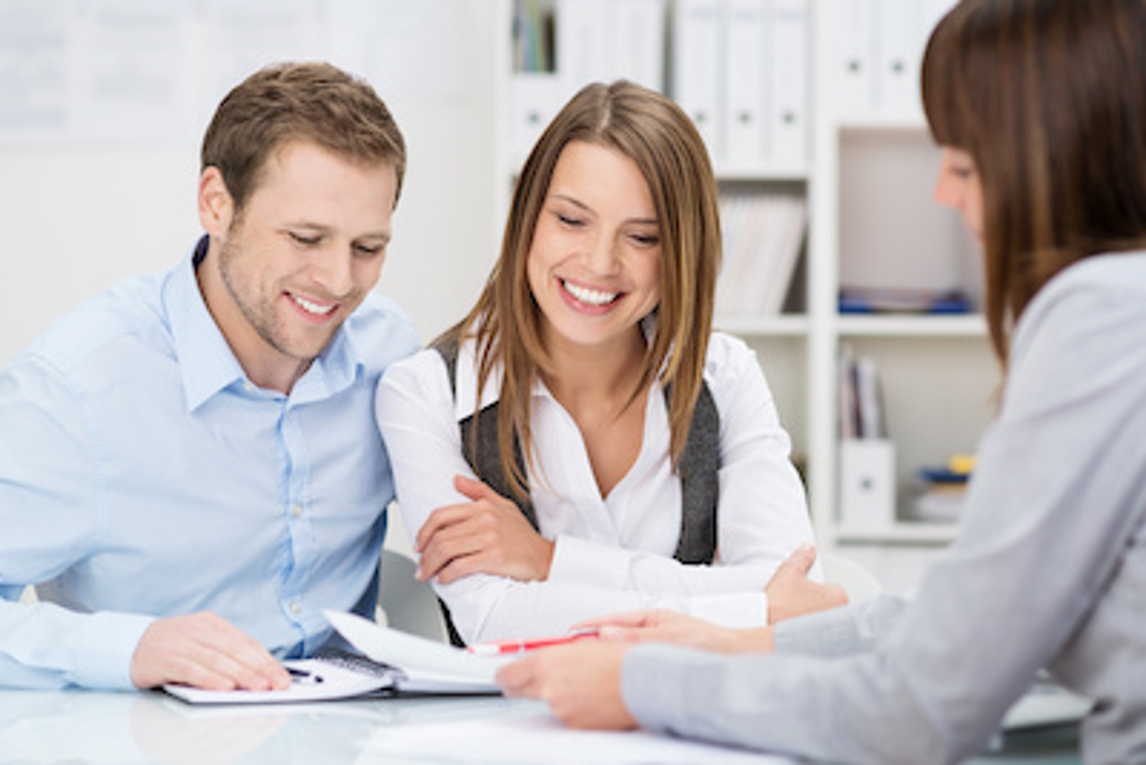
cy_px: 382
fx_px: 2707
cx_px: 573
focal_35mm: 85
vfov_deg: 16.1
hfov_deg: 23.9
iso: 100
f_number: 3.2
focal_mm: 85
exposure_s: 1/160
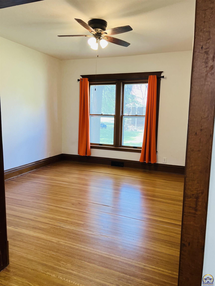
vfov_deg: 67.3
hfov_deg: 53.1
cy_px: 143
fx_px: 215
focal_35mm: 26
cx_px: 108
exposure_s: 1/120
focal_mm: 5.7
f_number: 1.5
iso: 125
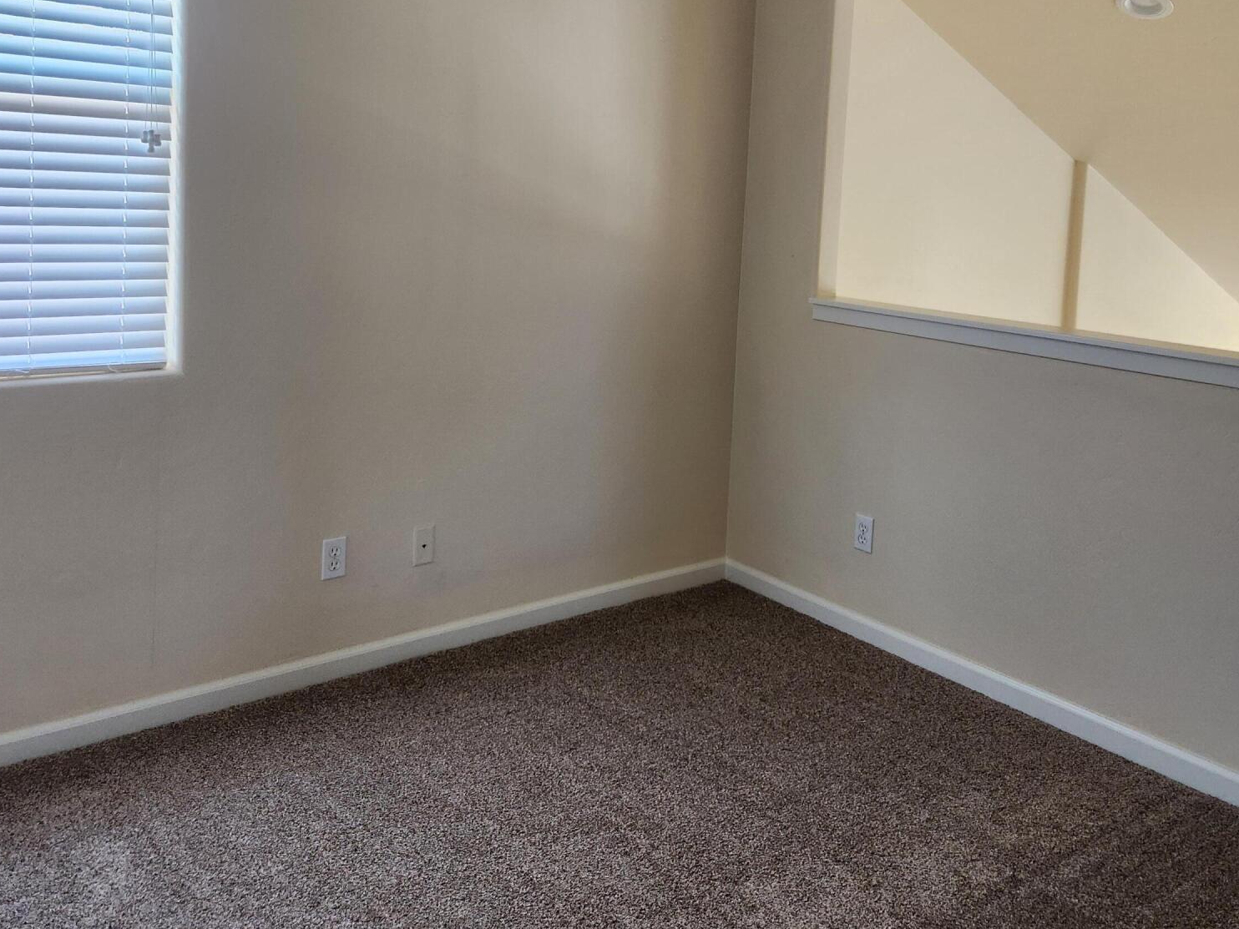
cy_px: 270
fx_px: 1110
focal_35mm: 31
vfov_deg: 44.4
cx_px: 615
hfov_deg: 58.4
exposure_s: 1/180
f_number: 1.8
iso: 200
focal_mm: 5.4
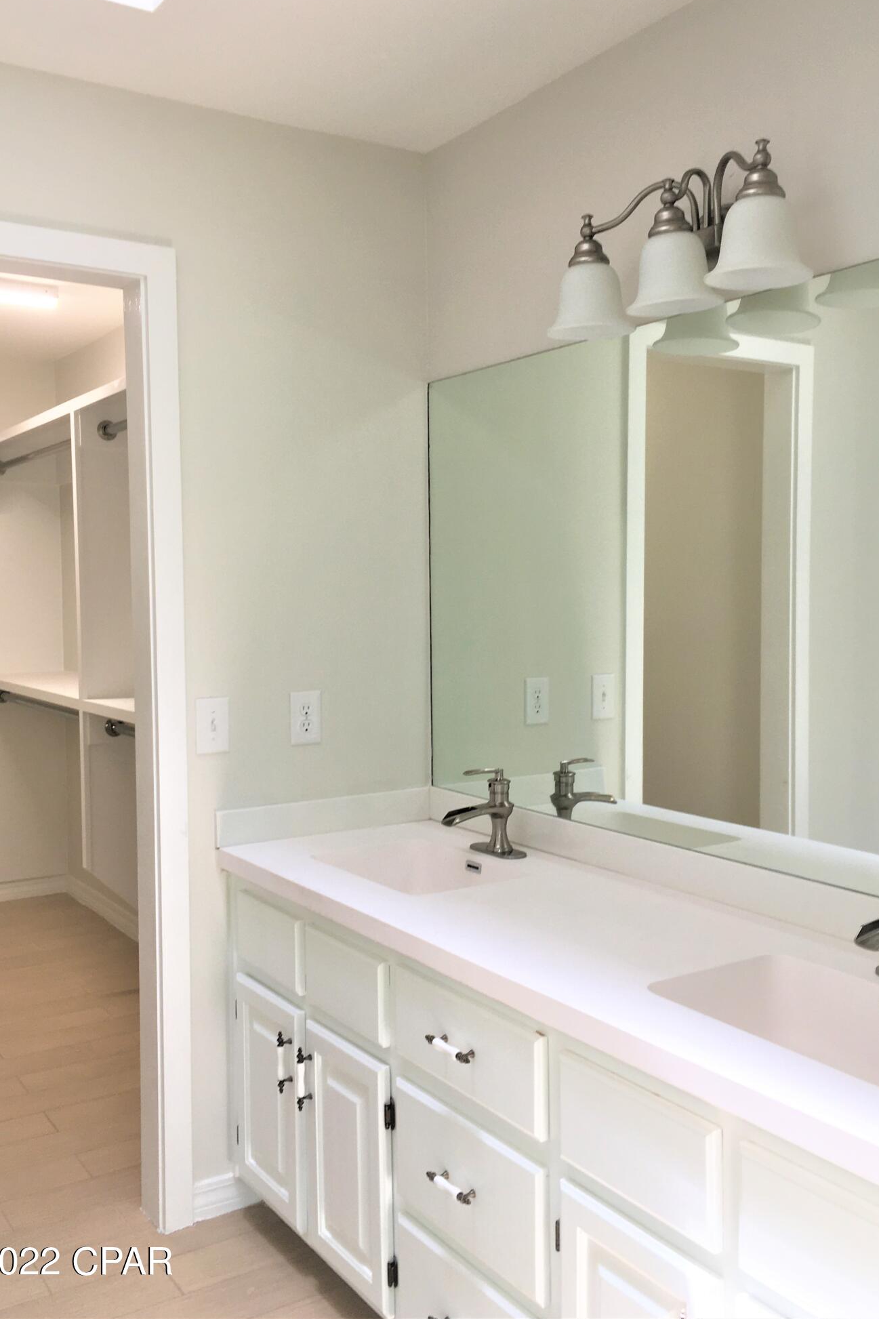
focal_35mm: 31
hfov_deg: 42.3
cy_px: 646
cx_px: 453
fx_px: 1135
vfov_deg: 60.3
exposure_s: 1/40
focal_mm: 4.15
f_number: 2.2
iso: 25
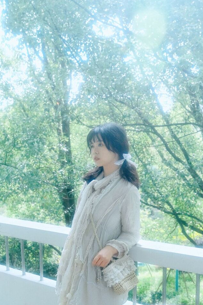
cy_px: 210
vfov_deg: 39.0
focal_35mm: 50
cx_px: 142
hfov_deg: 26.8
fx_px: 423
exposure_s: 1/1000
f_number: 2.8
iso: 640
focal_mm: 20
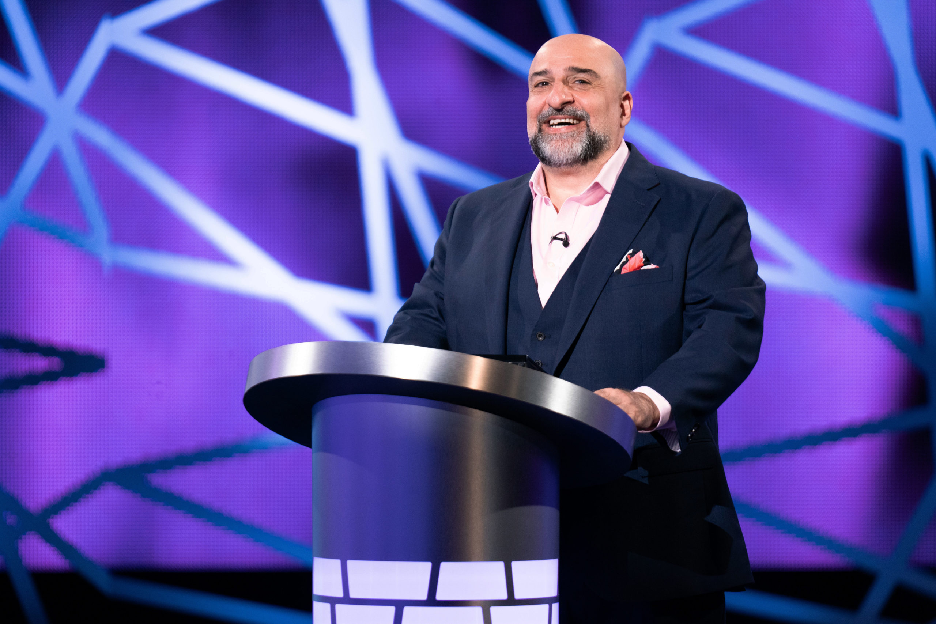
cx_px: 468
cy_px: 312
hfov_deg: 7.4
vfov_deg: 4.9
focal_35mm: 280
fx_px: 7280
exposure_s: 1/160
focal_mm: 280
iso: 2000
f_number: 4
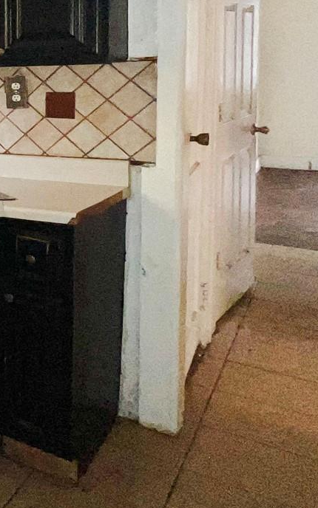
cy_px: 116
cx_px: -315
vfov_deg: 46.2
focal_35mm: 41
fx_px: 569
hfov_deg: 19.1
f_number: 1.8
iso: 64
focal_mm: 1.57
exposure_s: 1/80
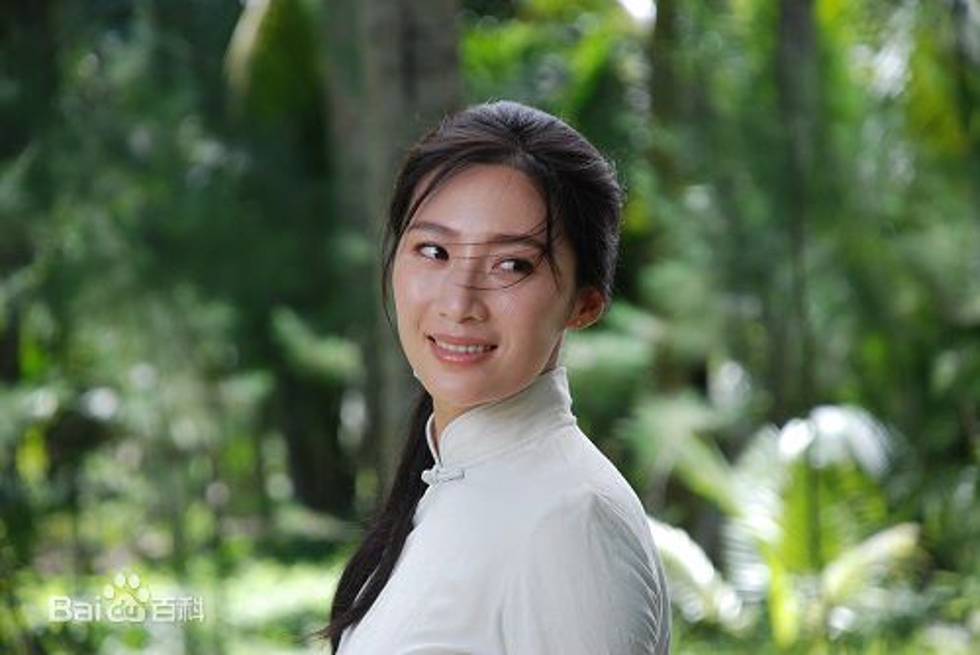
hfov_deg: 10.2
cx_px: 490
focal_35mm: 202
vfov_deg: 6.8
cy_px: 328
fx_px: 5515
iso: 360
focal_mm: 135
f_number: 5.6
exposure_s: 1/200
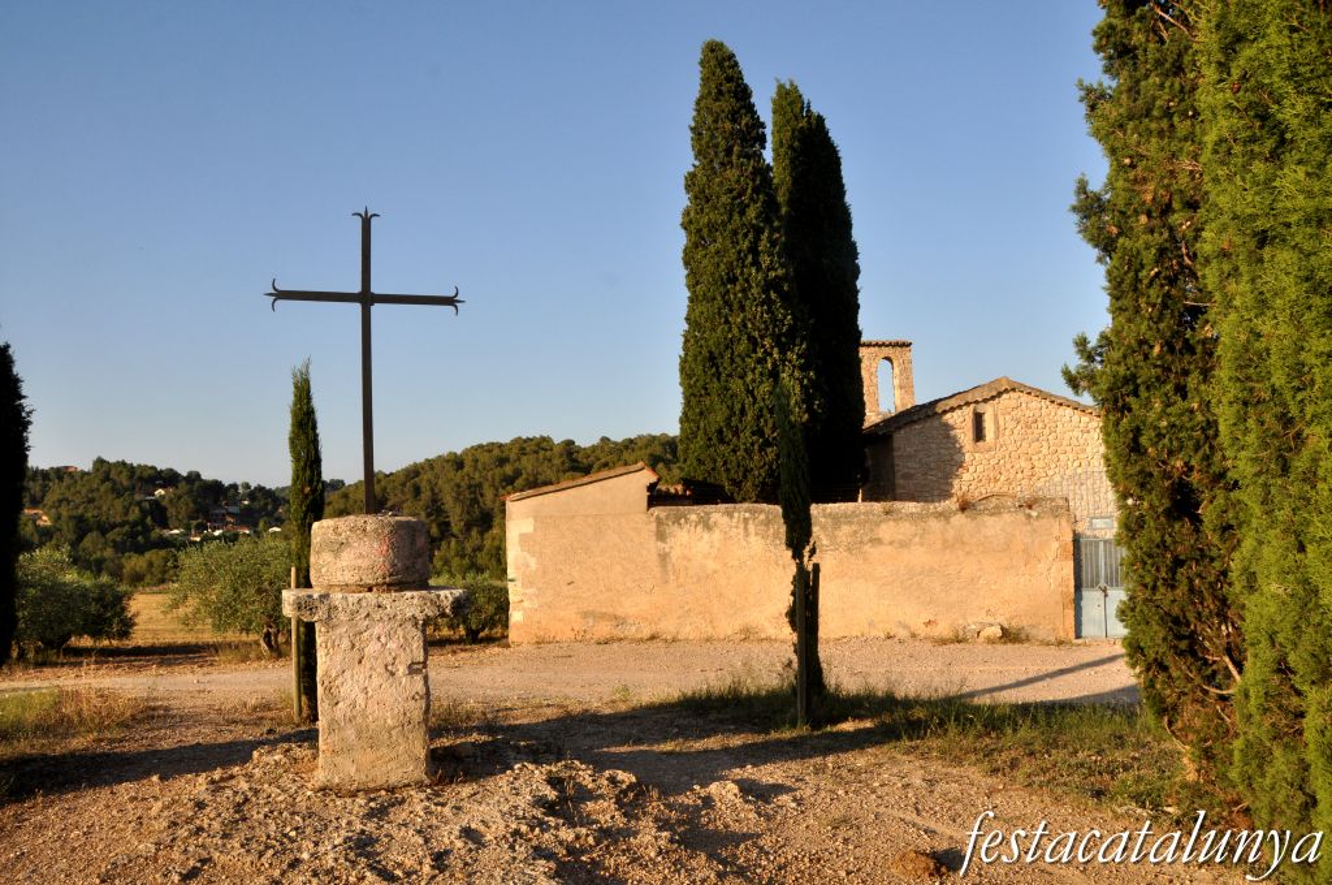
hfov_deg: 67.4
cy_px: 442
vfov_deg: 47.8
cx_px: 666
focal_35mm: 27
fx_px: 998
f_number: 11
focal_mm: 18
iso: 500
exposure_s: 1/500
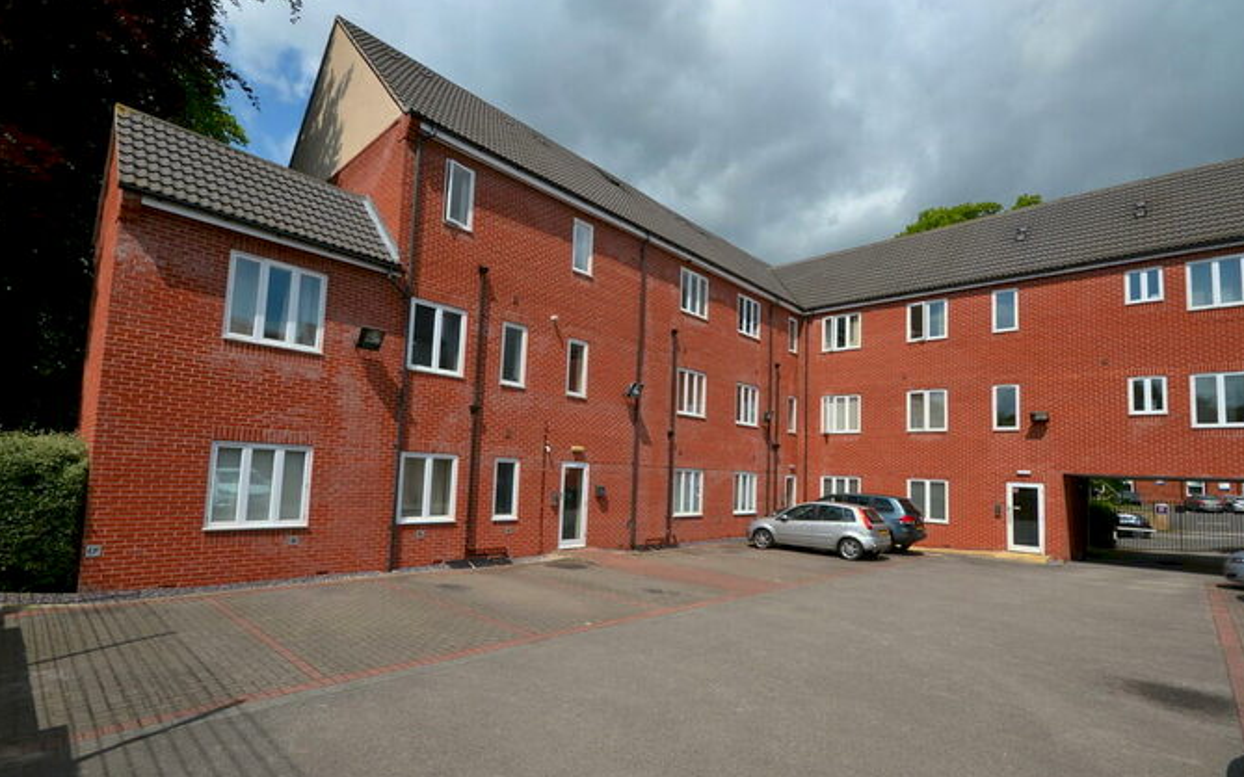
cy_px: 414
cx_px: 614
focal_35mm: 16
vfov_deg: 71.2
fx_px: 542
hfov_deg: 97.8
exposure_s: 1/200
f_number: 10
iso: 100
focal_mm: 10
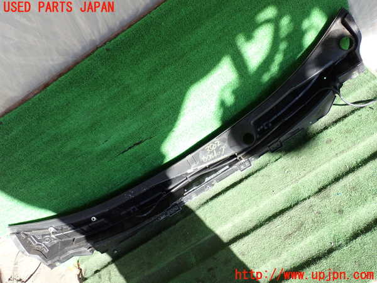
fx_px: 392
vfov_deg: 39.7
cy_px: 142
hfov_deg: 51.4
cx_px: 188
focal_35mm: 36
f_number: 2.5
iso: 100
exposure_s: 1/200
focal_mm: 6.37
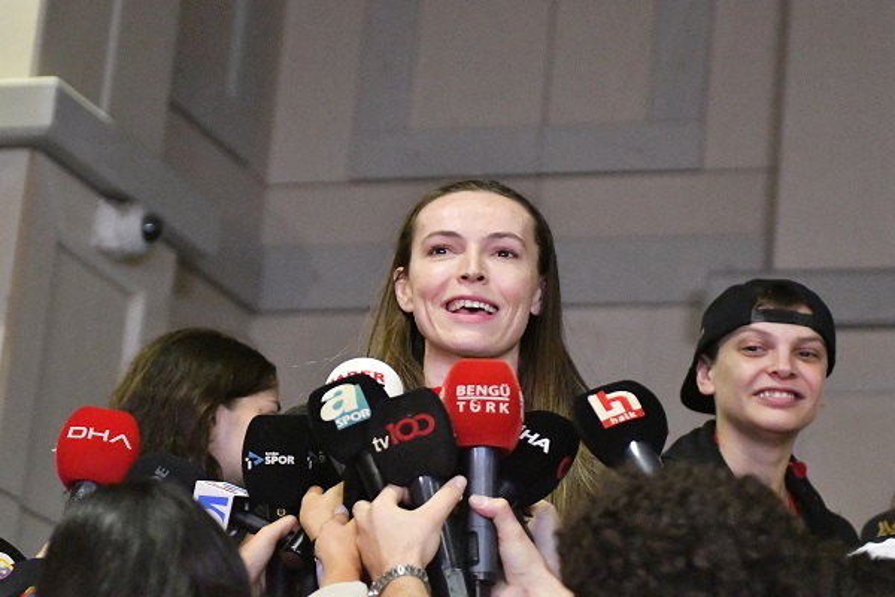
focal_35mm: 105
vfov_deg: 13.0
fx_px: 2610
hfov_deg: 19.5
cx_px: 448
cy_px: 298
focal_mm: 70
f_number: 3.2
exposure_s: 1/500
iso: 8000
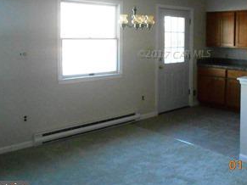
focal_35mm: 40
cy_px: 53
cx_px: 174
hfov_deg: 45.7
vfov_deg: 35.4
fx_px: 285
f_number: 3.2
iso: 800
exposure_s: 1/125
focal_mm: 4.6
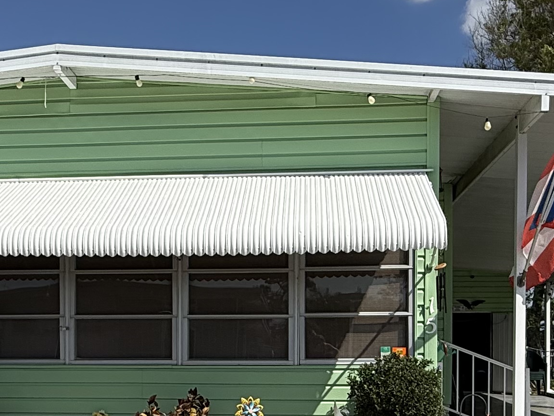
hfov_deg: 38.9
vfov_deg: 28.7
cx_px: 246
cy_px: 357
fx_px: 784
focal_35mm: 49
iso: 50
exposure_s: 1/3891
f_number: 2.2
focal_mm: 2.22
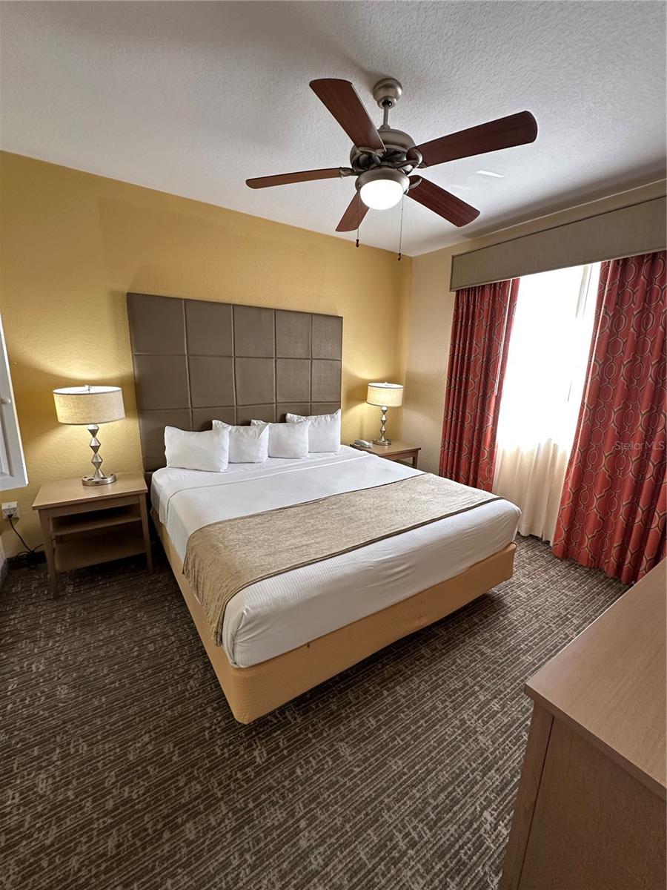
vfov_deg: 102.1
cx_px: 334
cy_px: 445
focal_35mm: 14
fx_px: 360
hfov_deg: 85.7
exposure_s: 1/60
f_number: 2.2
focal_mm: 2.22
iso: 200
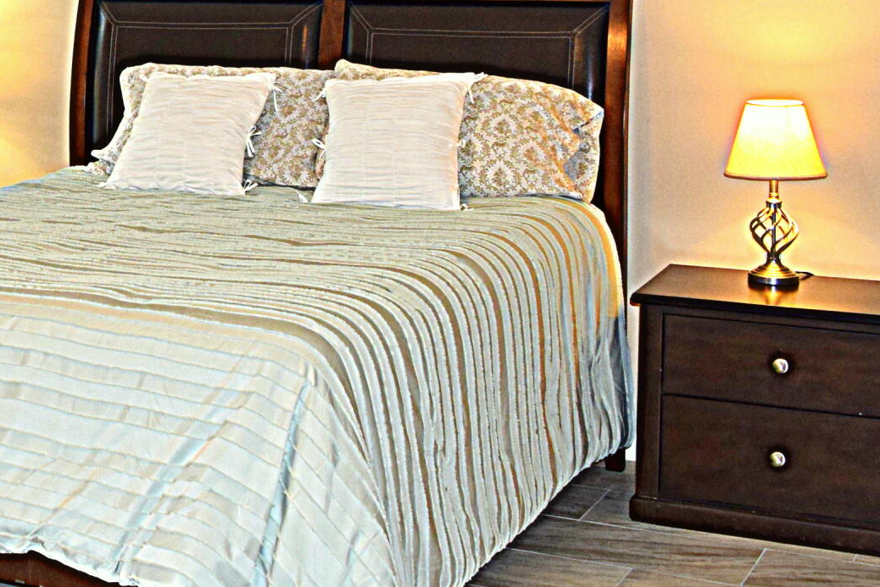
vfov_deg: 17.0
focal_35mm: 78
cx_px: -236
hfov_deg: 23.3
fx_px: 1907
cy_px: -51
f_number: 4.5
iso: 640
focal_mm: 18
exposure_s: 1/80
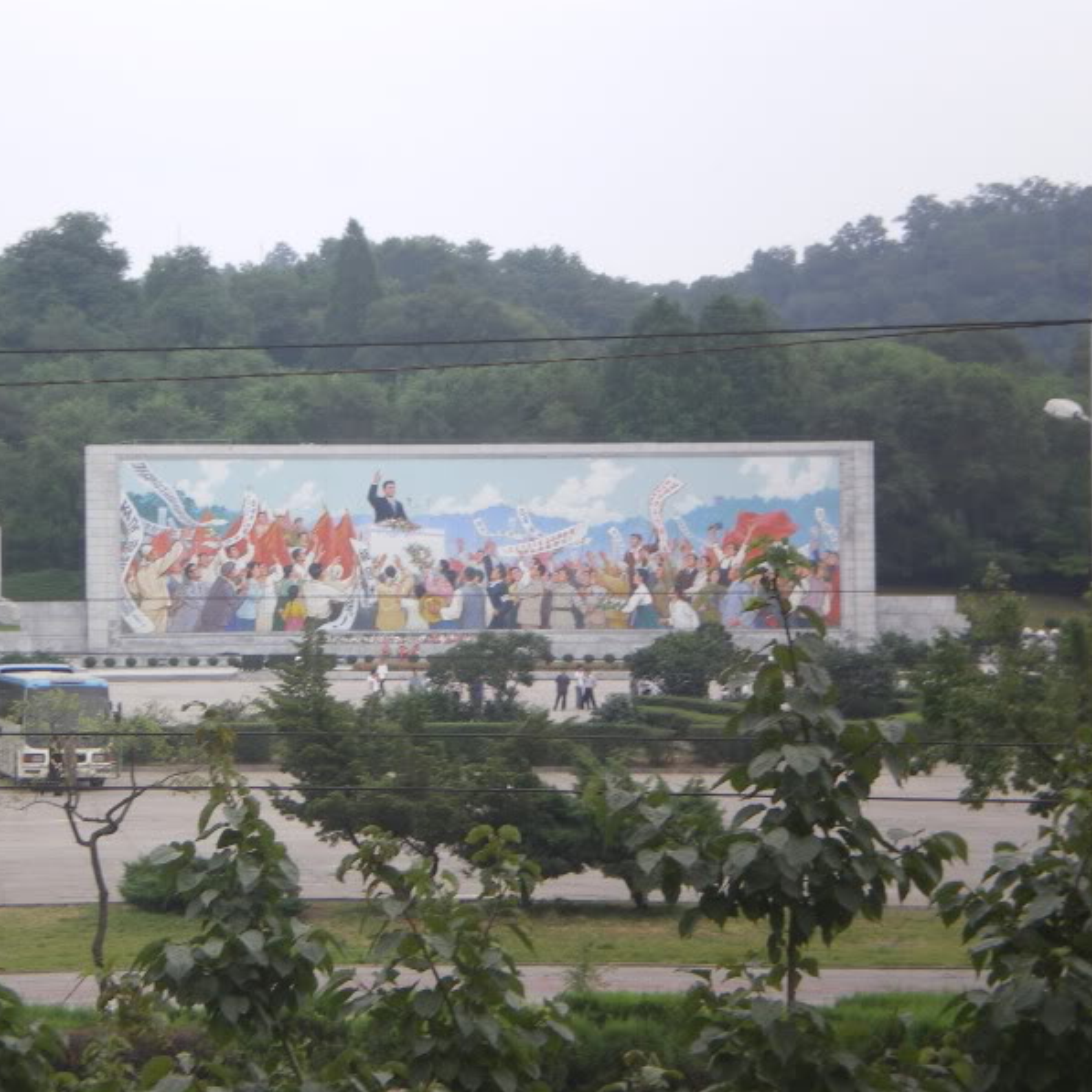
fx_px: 4568
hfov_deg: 13.6
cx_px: 401
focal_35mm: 128
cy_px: 545
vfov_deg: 13.6
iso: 64
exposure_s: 1/100
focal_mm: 18.9
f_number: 5.9
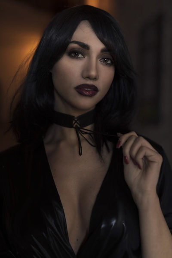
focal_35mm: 50
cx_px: 86
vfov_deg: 39.6
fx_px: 358
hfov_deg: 27.0
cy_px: 129
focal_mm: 50
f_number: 2
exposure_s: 1/160
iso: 400
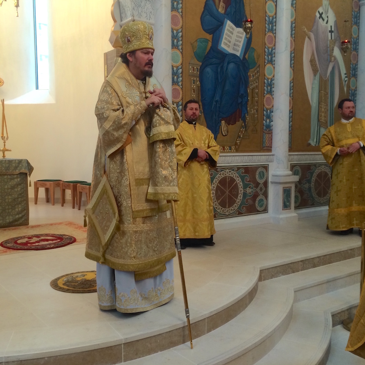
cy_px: 182
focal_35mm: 35
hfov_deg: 47.1
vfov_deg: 47.2
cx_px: 157
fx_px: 418
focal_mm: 4.15
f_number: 2.2
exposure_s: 1/33
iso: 100
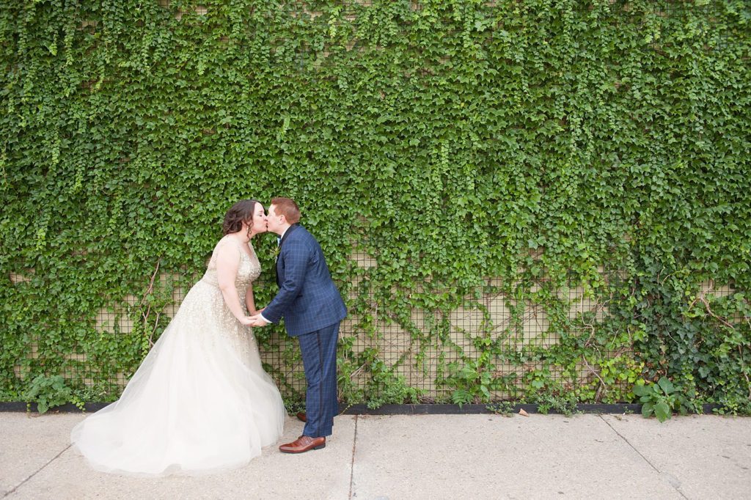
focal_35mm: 31
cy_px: 250
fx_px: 646
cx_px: 376
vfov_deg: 42.3
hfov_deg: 60.3
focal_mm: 31
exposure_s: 1/160
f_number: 4.5
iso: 200
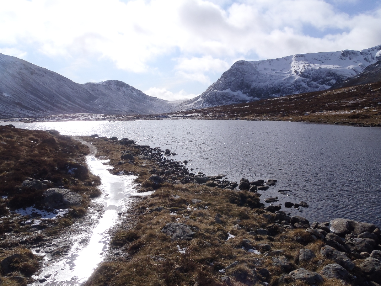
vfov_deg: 49.7
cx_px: 190
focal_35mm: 28
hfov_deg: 63.4
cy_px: 143
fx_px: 308
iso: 80
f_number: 5.6
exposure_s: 1/800
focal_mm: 5
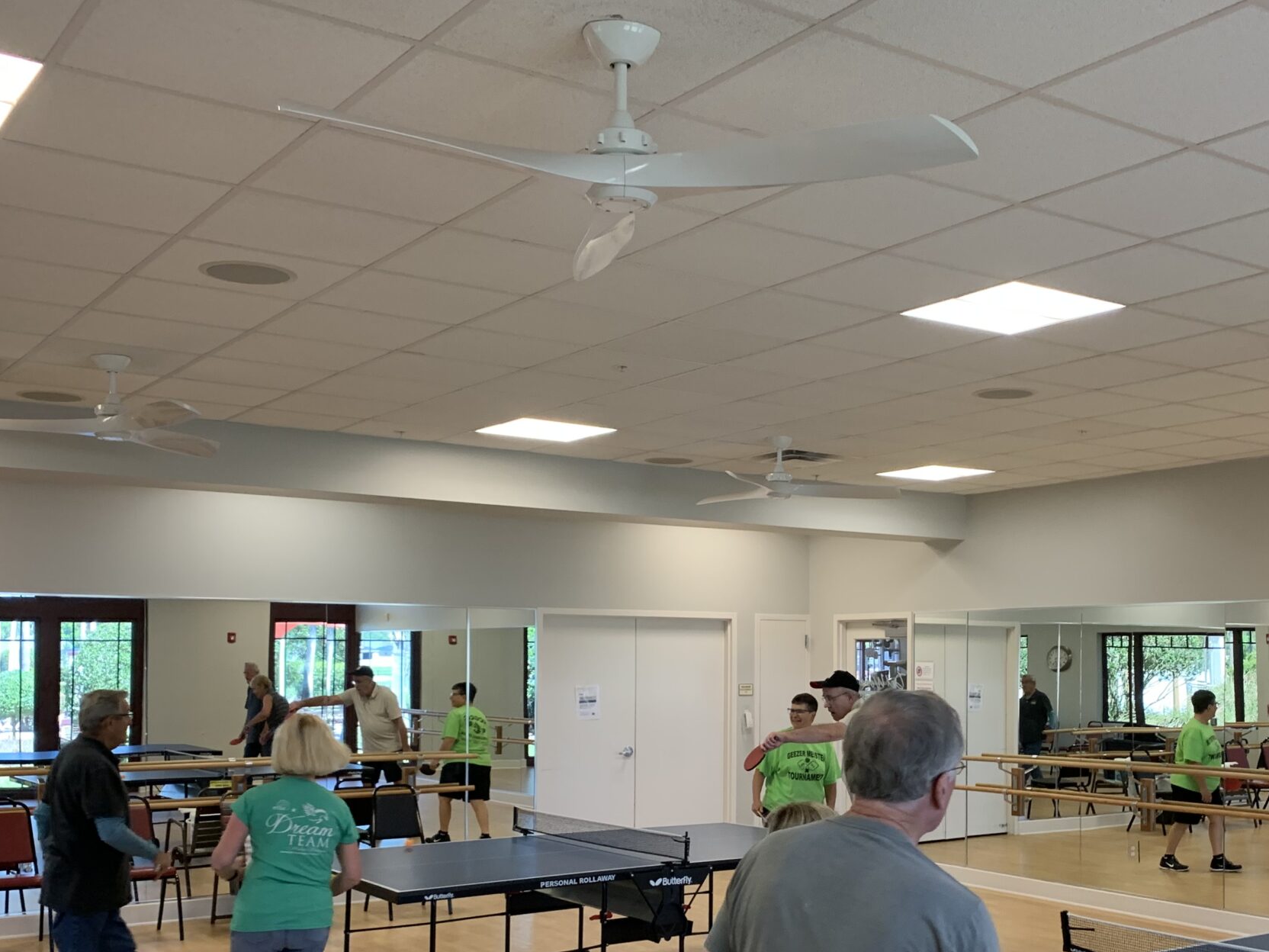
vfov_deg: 35.3
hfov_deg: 46.5
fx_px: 1466
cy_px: 696
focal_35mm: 40
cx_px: 768
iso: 125
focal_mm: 4.25
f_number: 1.8
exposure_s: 1/60
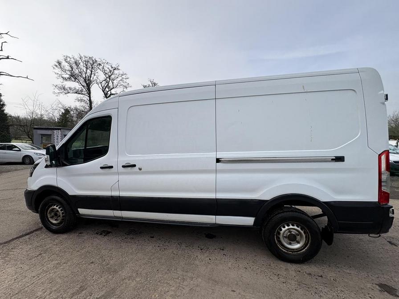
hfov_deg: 102.1
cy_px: 150
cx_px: 200
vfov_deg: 85.7
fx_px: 161
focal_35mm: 14
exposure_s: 1/1637
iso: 50
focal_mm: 2.22
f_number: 2.2
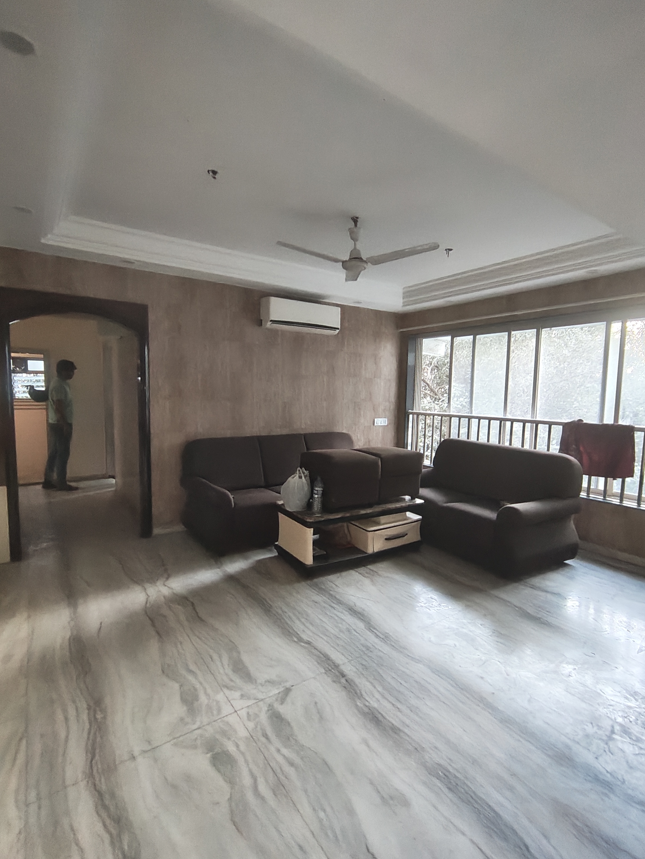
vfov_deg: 94.5
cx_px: 322
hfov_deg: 78.2
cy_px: 431
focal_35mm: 16
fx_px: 397
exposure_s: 1/50
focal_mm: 1.64
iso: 968
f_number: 2.2
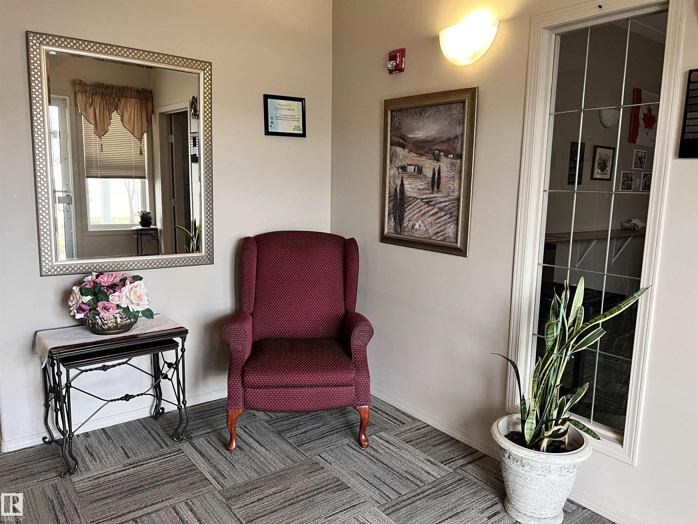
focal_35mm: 26
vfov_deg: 53.1
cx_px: 349
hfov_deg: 67.3
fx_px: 524
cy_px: 262
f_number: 1.5
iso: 250
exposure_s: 1/60
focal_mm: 5.7
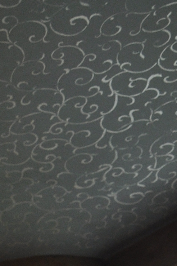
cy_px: 563
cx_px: -180
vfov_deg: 12.9
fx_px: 998
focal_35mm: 135
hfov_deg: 9.5
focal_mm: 18
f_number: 4
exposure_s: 1/15
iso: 400
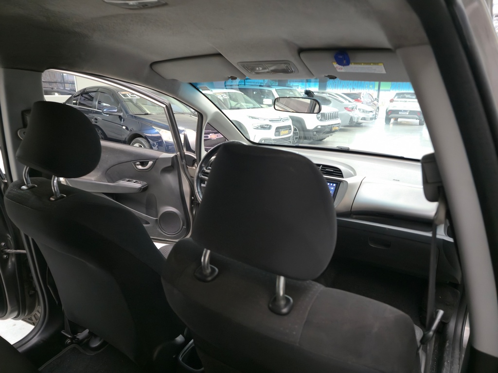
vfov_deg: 58.9
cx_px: 249
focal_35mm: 23
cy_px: 186
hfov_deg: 73.9
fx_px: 331
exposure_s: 1/24
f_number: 1.7
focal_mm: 6.3
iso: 500
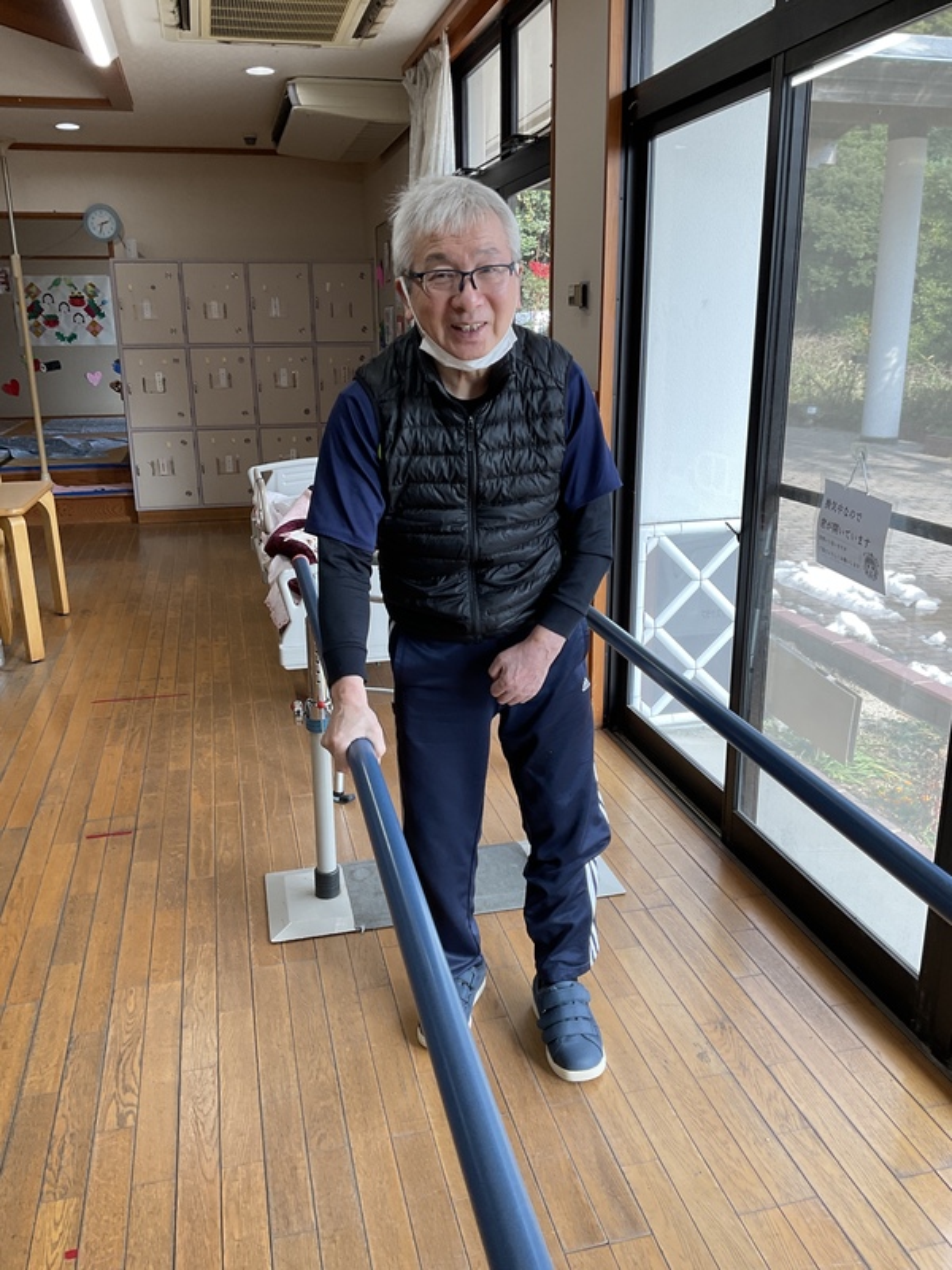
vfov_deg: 61.7
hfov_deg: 48.2
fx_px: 1063
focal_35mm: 29
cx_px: 476
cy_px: 635
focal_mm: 3
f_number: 1.8
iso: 32
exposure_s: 1/120
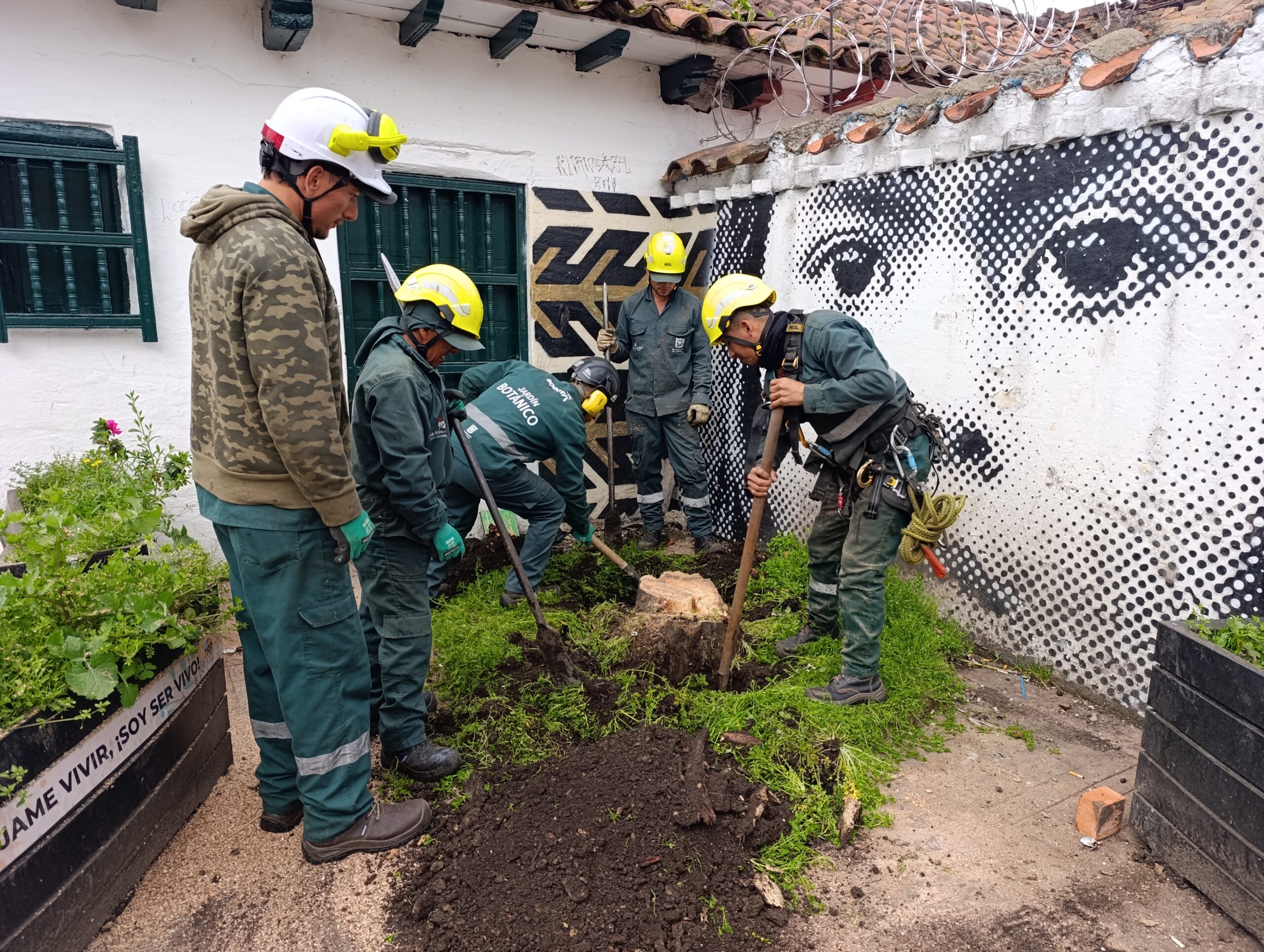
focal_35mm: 23
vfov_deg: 59.0
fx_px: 841
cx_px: 632
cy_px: 476
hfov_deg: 73.8
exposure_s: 1/120
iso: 64
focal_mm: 6.14
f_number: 1.6
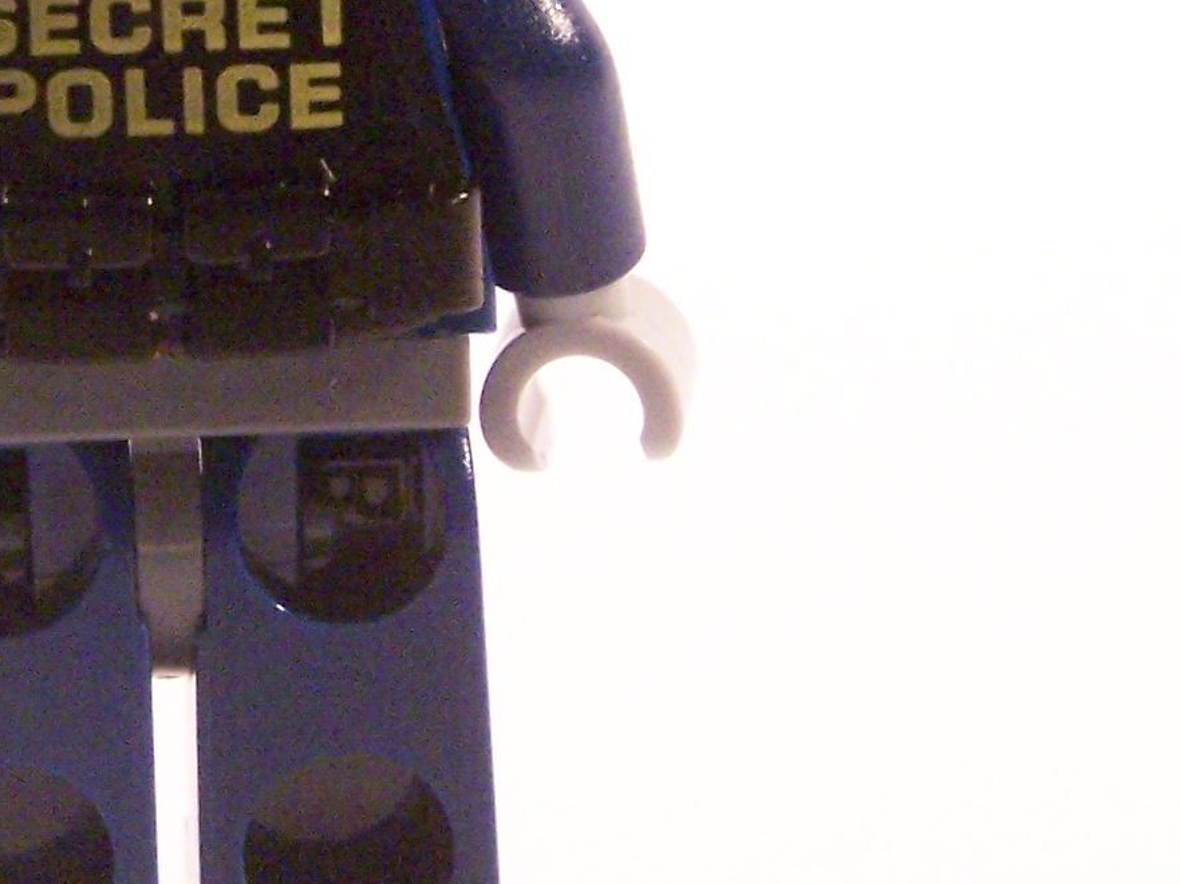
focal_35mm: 196
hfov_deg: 10.1
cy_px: 88
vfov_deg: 7.6
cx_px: 212
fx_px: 6679
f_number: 3.6
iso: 400
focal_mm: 11.1
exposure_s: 1/30
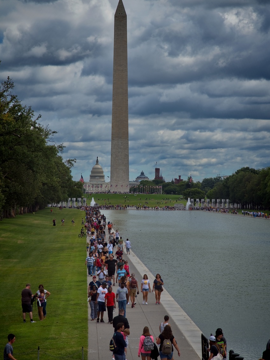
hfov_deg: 11.3
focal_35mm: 131
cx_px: 136
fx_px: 1362
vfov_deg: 15.1
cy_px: 178
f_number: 9
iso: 100
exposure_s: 1/320
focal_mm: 120
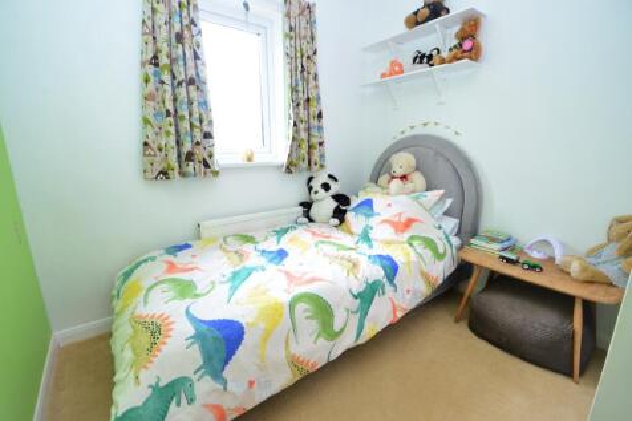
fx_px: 263
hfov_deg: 100.4
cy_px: 210
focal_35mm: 15
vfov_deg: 77.3
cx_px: 316
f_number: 4
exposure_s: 1/60
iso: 500
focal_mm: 10
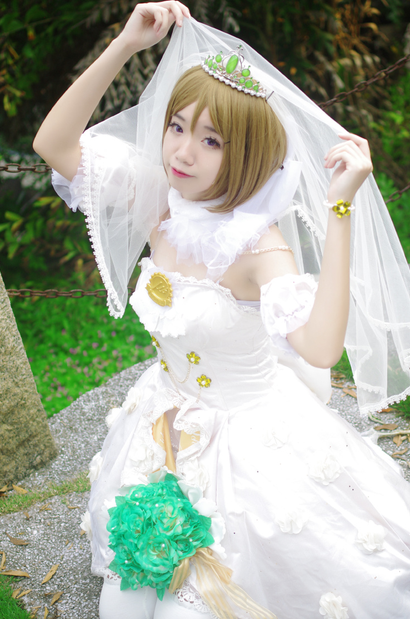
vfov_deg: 35.7
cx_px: 218
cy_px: 296
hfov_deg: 24.1
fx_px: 961
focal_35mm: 56
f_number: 2.4
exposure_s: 1/640
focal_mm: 35
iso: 320
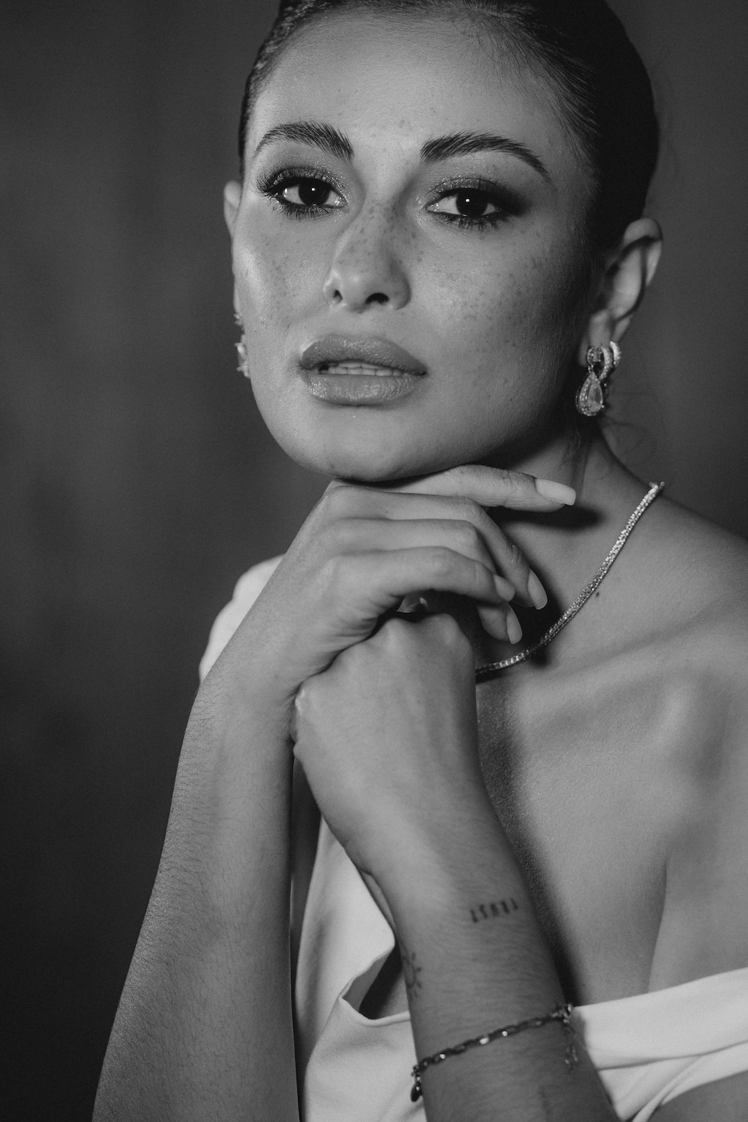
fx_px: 4519
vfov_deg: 14.2
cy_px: 491
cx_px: 416
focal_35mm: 145
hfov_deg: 9.5
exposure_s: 1/640
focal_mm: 85
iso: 1000
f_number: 2.2
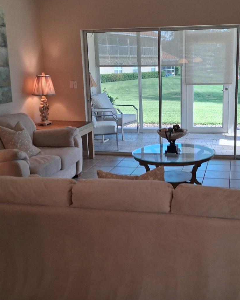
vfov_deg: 44.7
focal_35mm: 41
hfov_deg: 36.2
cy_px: 138
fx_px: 364
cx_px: 157
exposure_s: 1/120
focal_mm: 4
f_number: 1.8
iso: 100
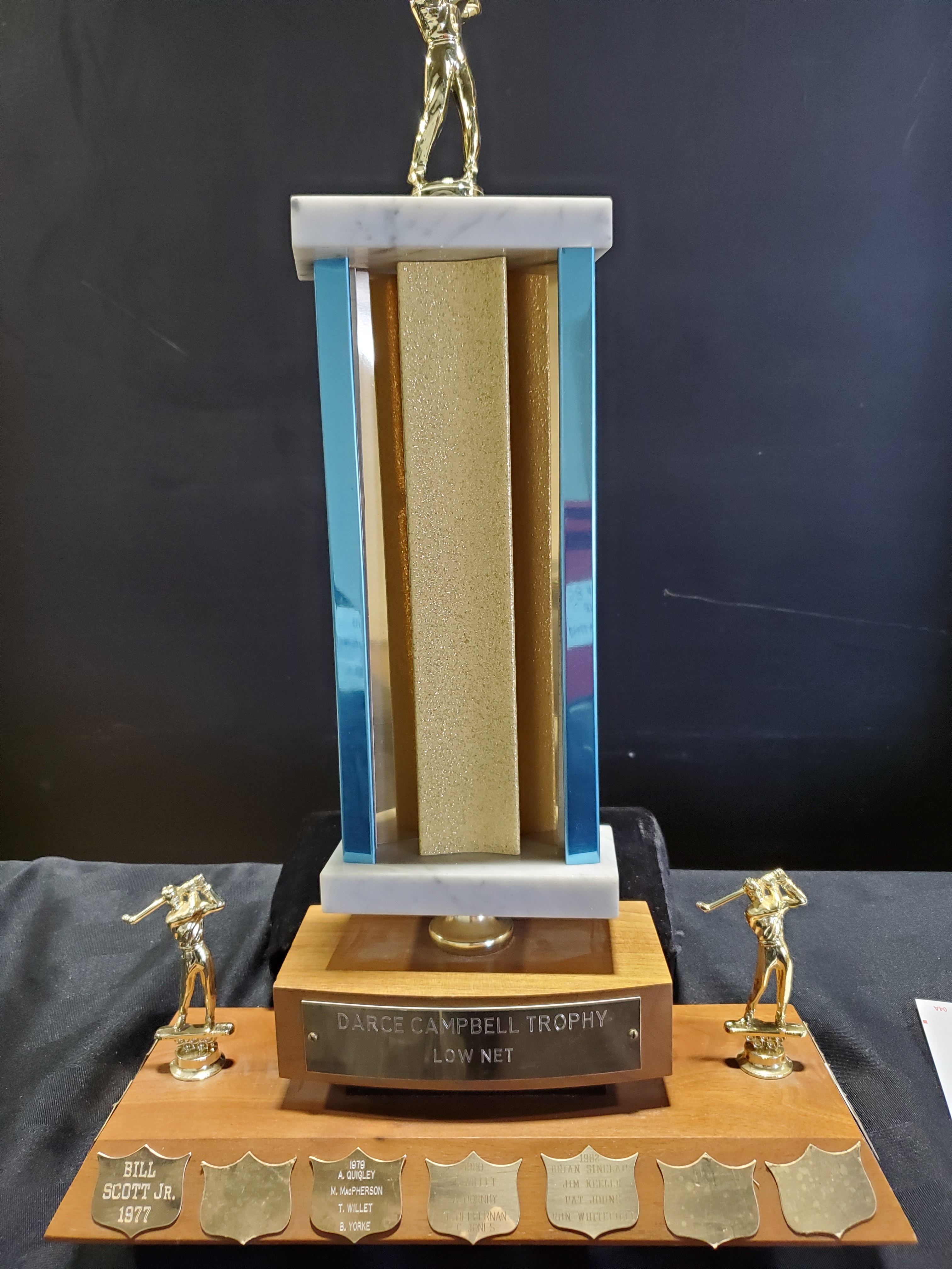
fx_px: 953
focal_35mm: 26
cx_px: 476
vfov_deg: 67.3
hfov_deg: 53.1
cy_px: 634
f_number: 1.5
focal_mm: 4.3
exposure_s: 1/39
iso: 320
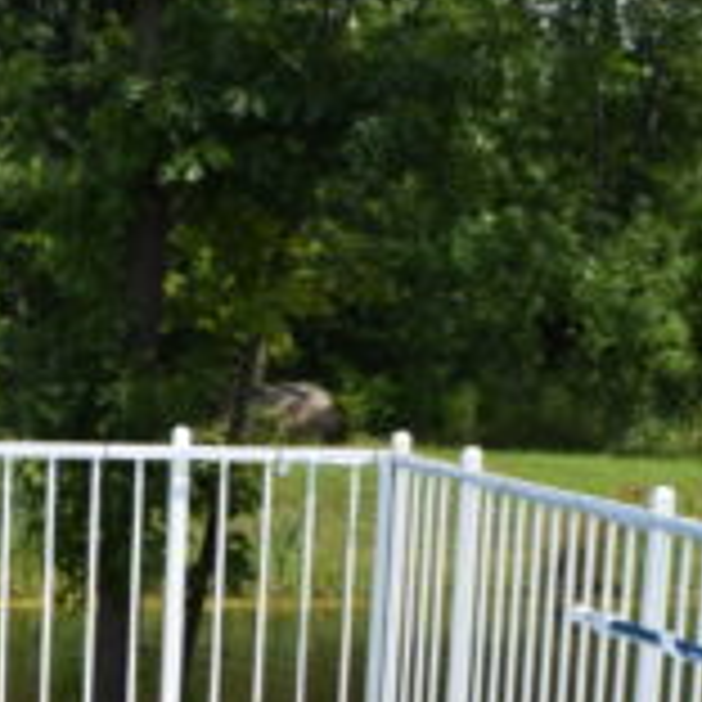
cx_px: -270
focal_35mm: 151
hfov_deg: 11.2
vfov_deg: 11.1
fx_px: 3465
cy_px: 1042
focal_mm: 18
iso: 100
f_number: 10
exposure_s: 1/200
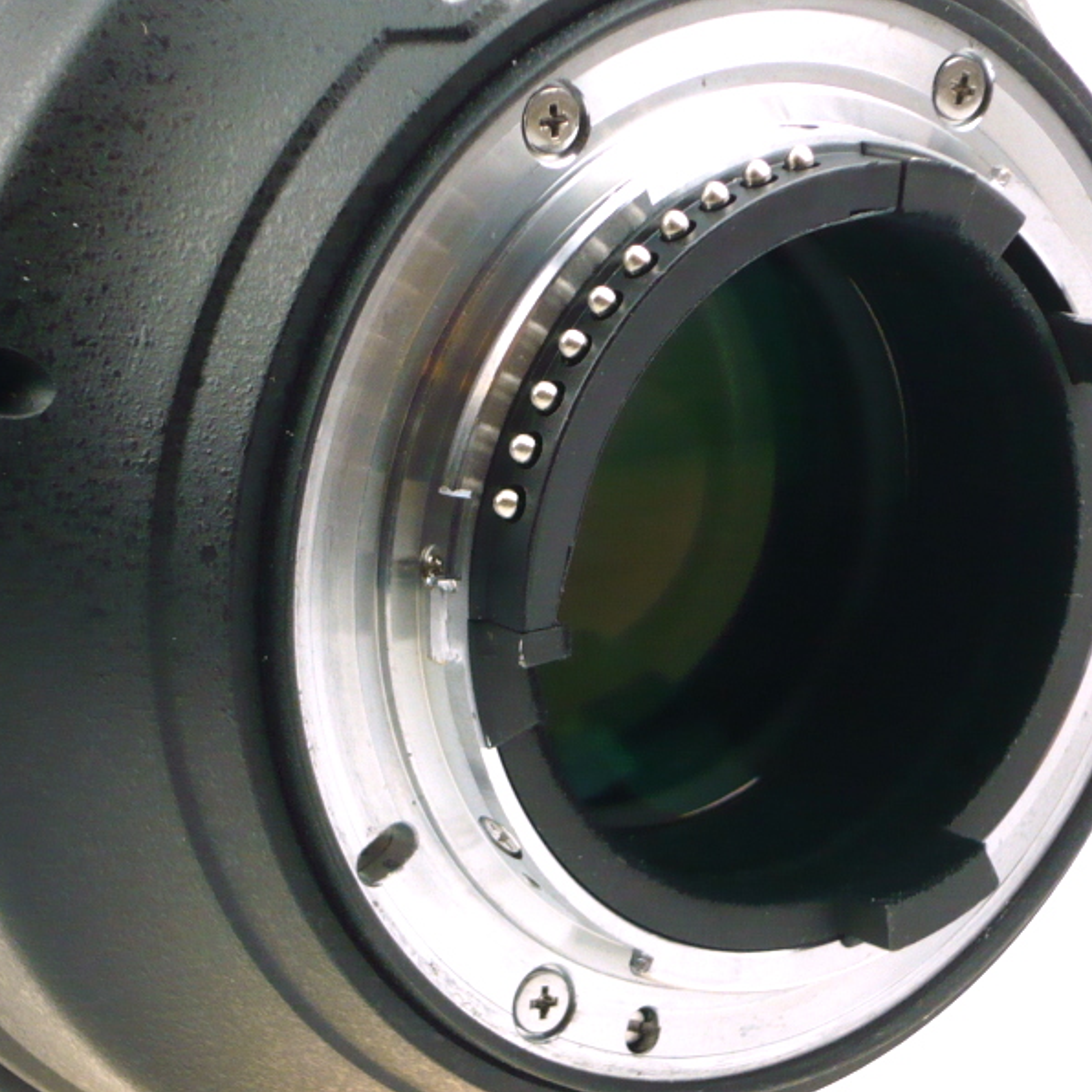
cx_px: 530
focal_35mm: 134
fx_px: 4783
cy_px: 544
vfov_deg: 13.0
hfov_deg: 13.0
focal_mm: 11.7
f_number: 4
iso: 200
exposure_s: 1/60
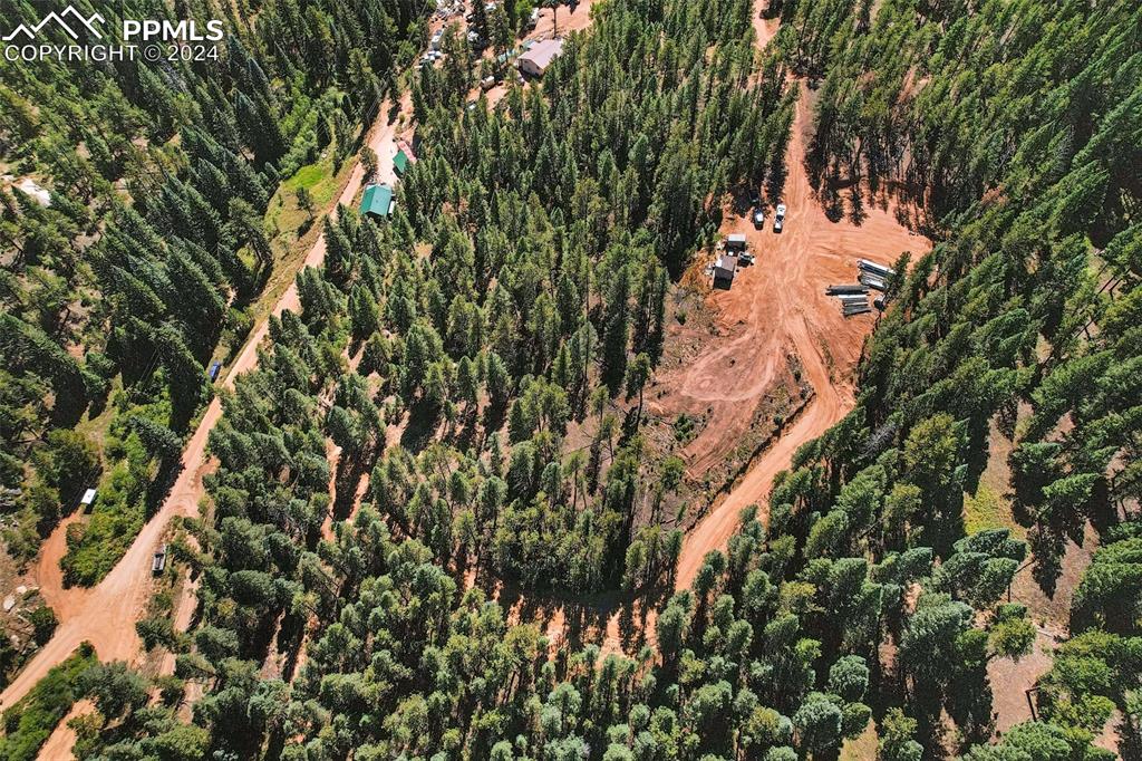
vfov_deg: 57.2
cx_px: 571
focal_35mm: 22
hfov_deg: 78.6
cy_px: 380
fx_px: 698
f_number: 2.8
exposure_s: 1/3200
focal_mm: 8.38
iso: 100
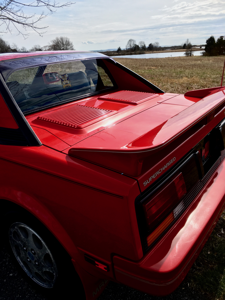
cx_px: 112
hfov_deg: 48.2
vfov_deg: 61.7
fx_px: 251
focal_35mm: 29
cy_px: 150
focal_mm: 4.15
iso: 25
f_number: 2.2
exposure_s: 1/1479
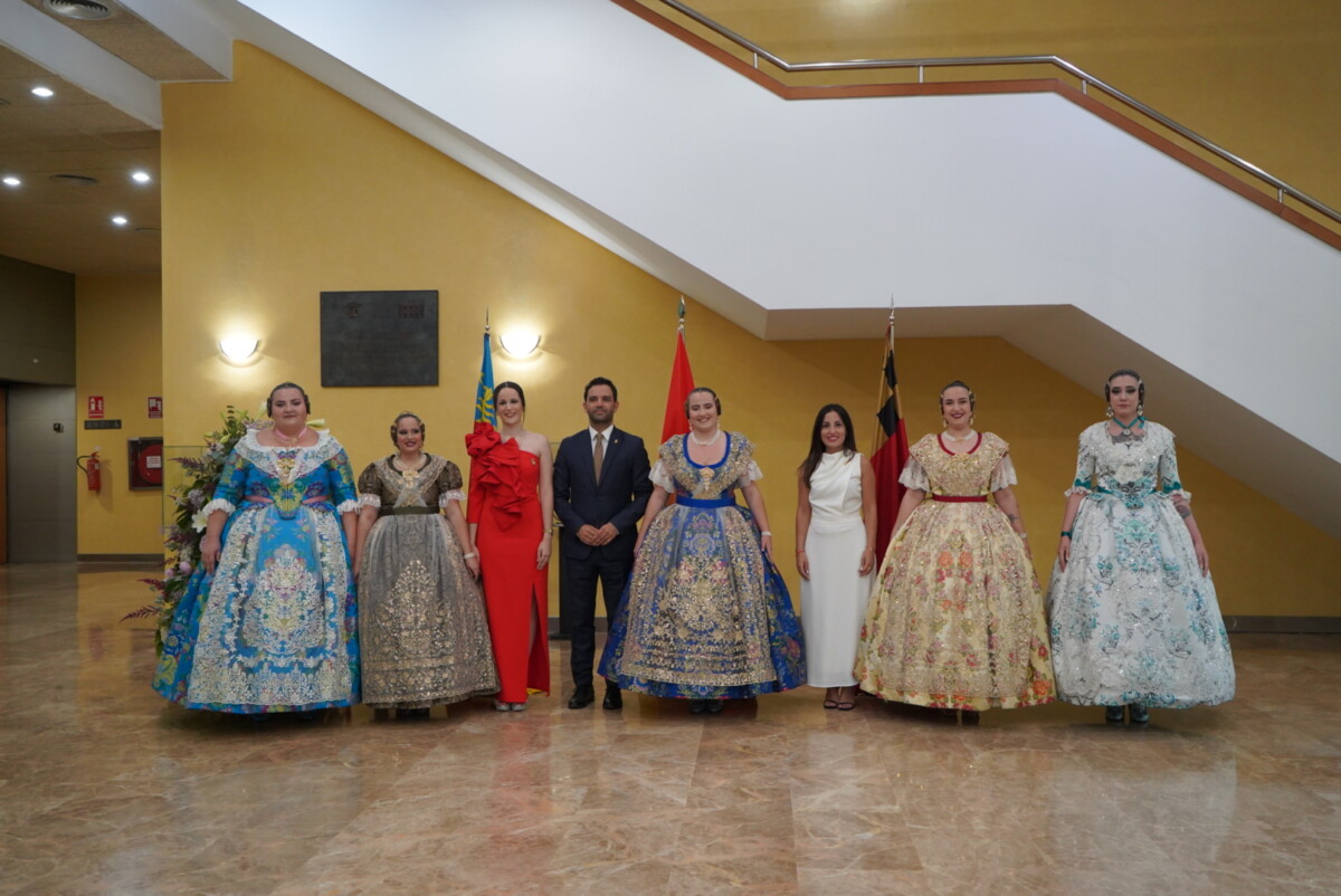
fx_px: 1156
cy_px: 448
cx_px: 670
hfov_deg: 60.2
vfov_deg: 42.4
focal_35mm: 31
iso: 3200
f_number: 4
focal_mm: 31
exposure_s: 1/160
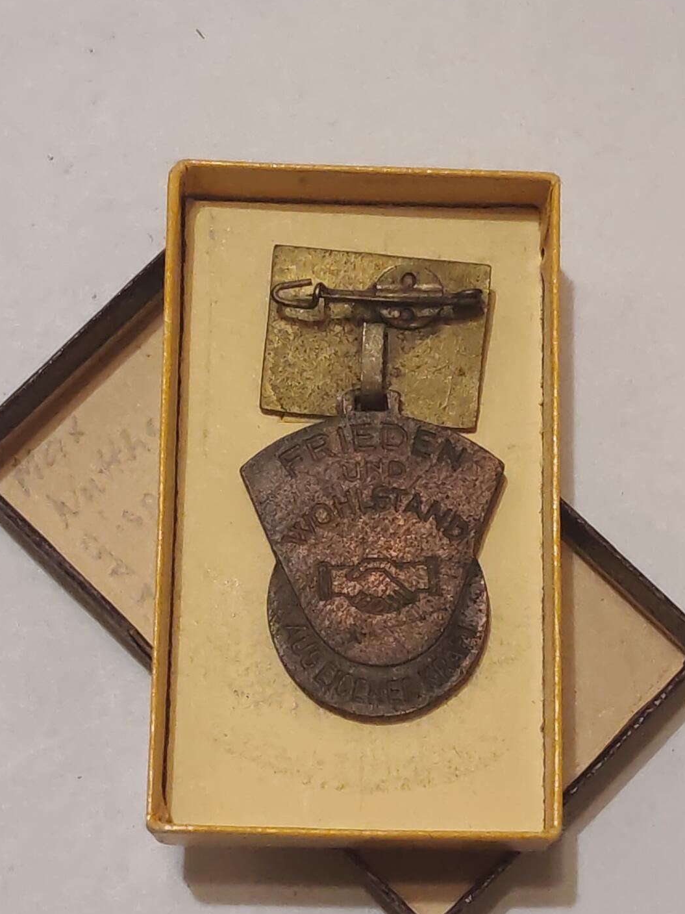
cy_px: 555
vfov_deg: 22.5
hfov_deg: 17.0
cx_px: 367
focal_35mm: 87
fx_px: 2296
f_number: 1.95
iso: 1000
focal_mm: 5.52
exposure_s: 1/50
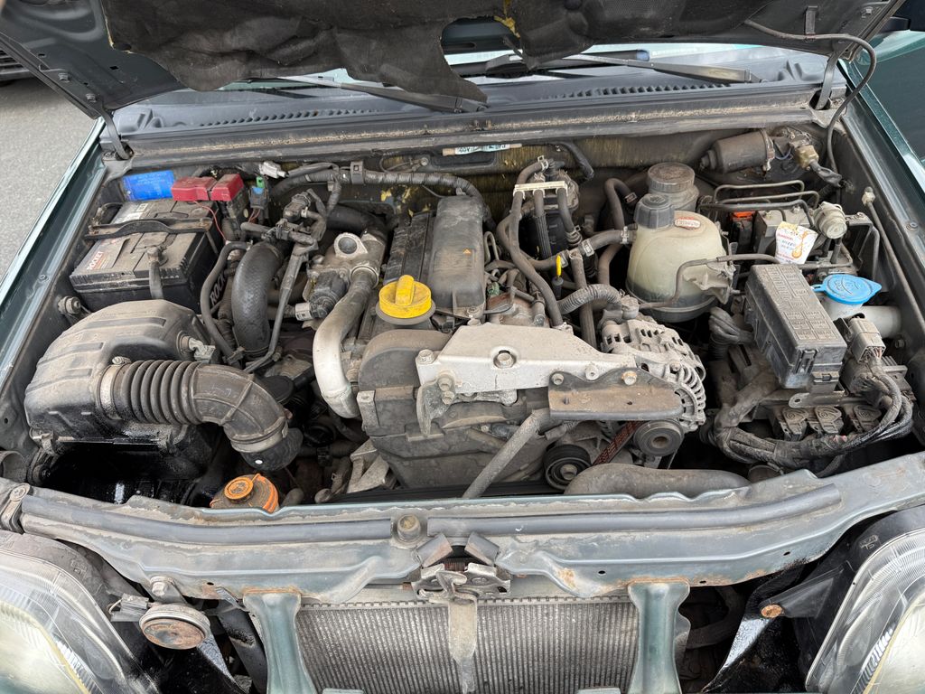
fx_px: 641
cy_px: 347
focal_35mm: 24
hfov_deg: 71.6
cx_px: 462
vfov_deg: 56.8
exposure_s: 1/289
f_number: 1.78
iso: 64
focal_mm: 6.76
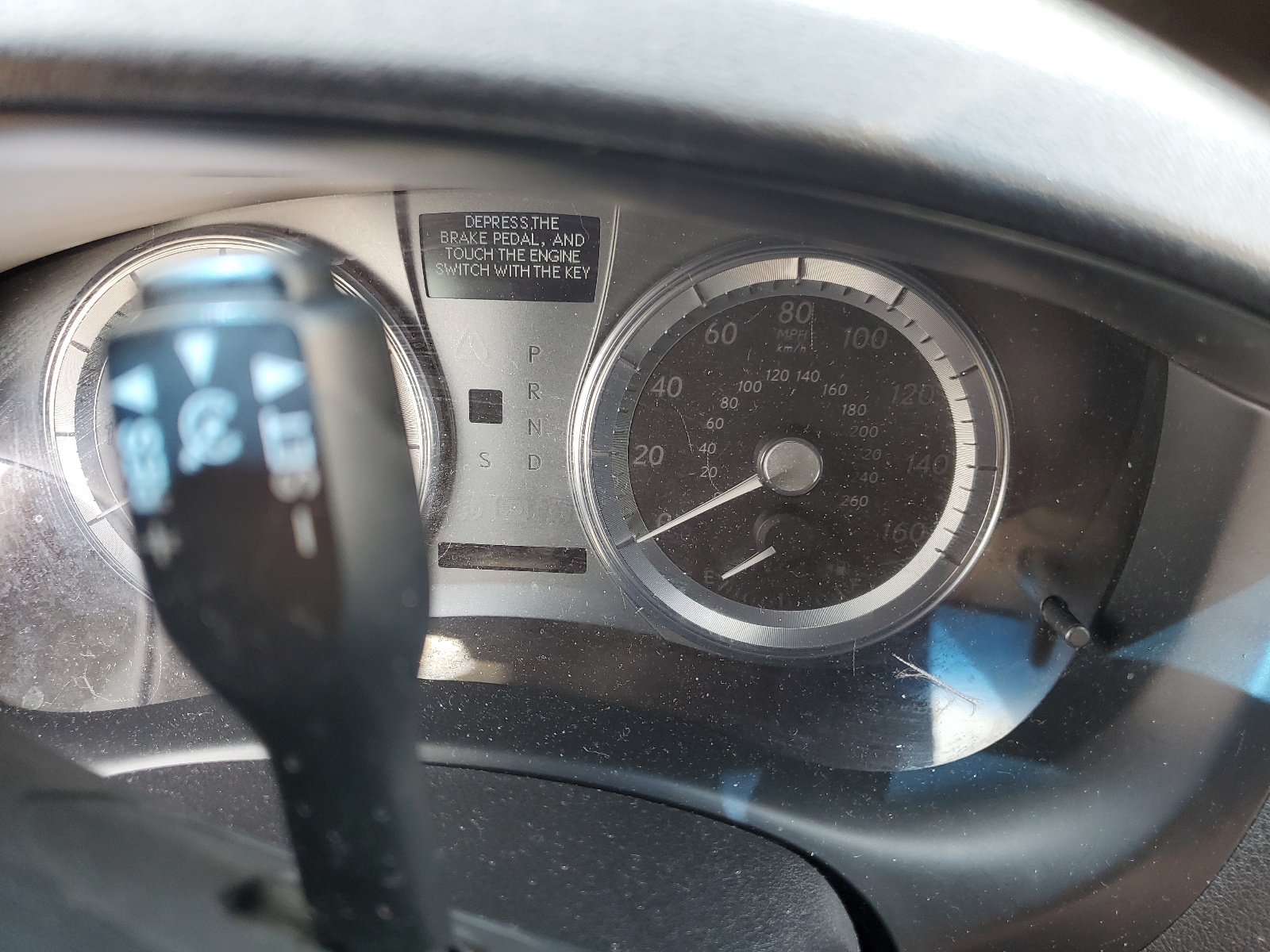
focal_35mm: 26
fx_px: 954
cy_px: 476
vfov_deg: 53.1
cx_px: 635
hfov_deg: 67.3
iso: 55
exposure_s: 1/60.2
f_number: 1.5
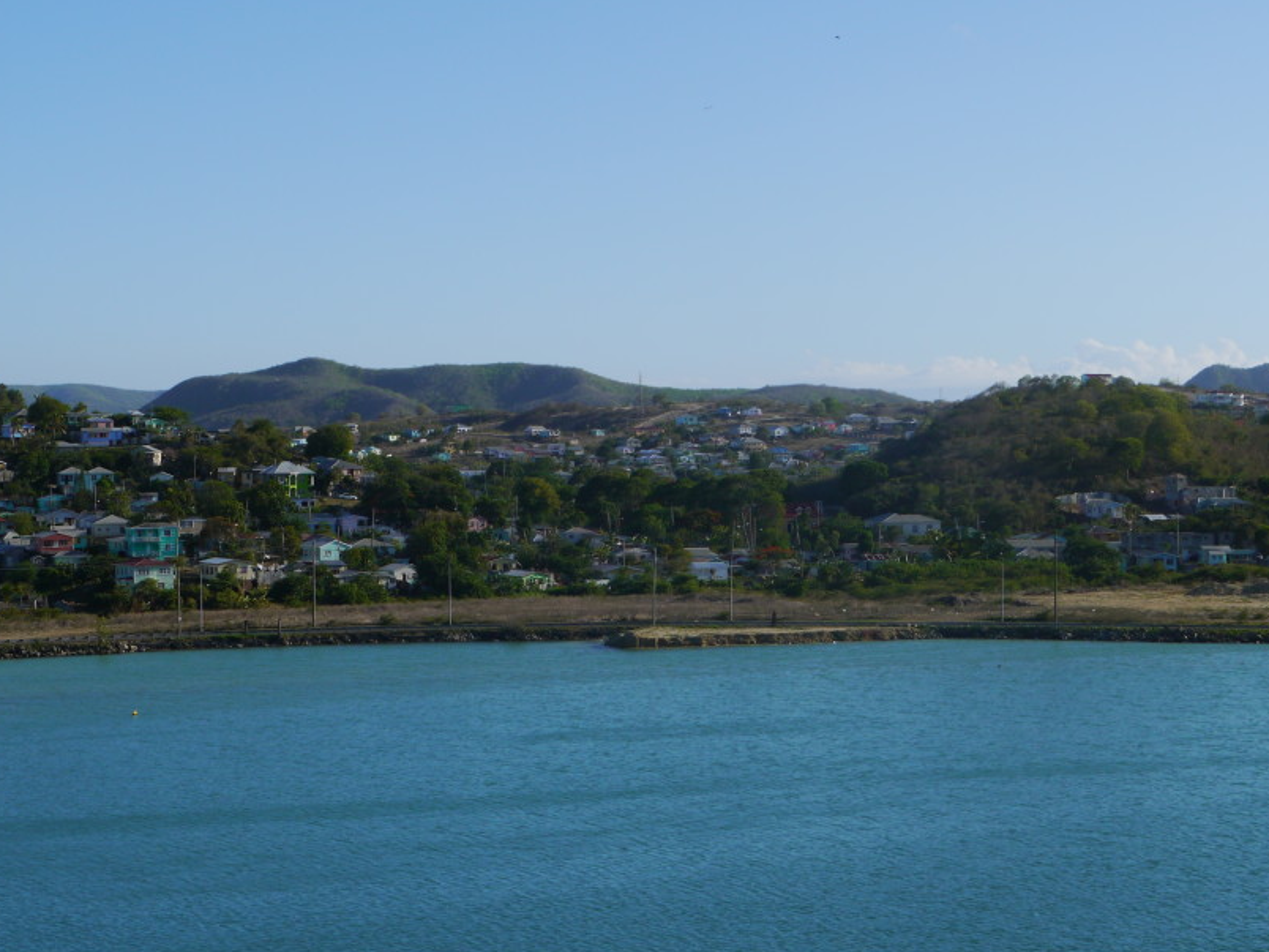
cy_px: 437
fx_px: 2896
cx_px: 586
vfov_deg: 18.7
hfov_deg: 24.7
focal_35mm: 79
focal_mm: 31
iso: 160
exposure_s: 1/400
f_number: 10
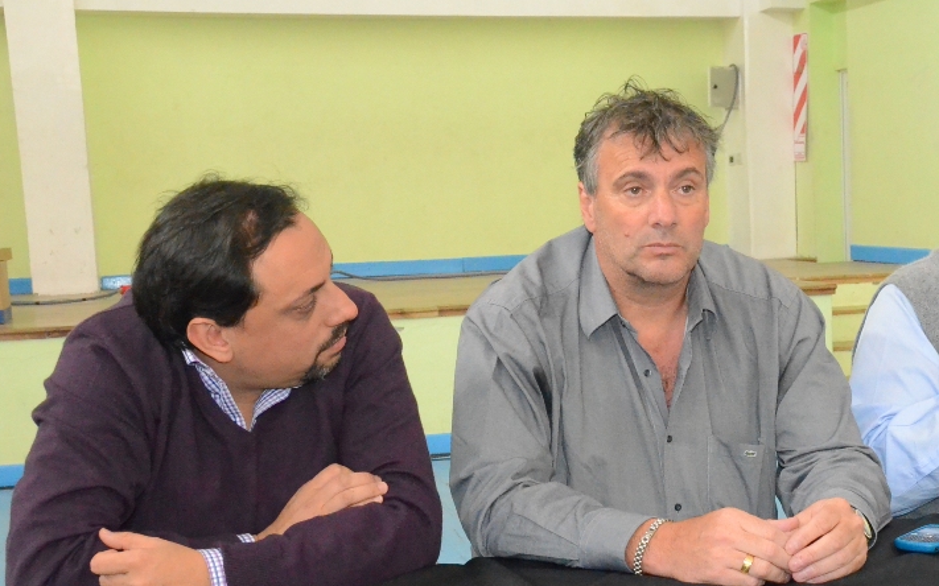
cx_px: 654
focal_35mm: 64
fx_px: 1631
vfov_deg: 20.3
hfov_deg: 31.8
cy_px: 391
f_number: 9
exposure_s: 1/160
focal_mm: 29
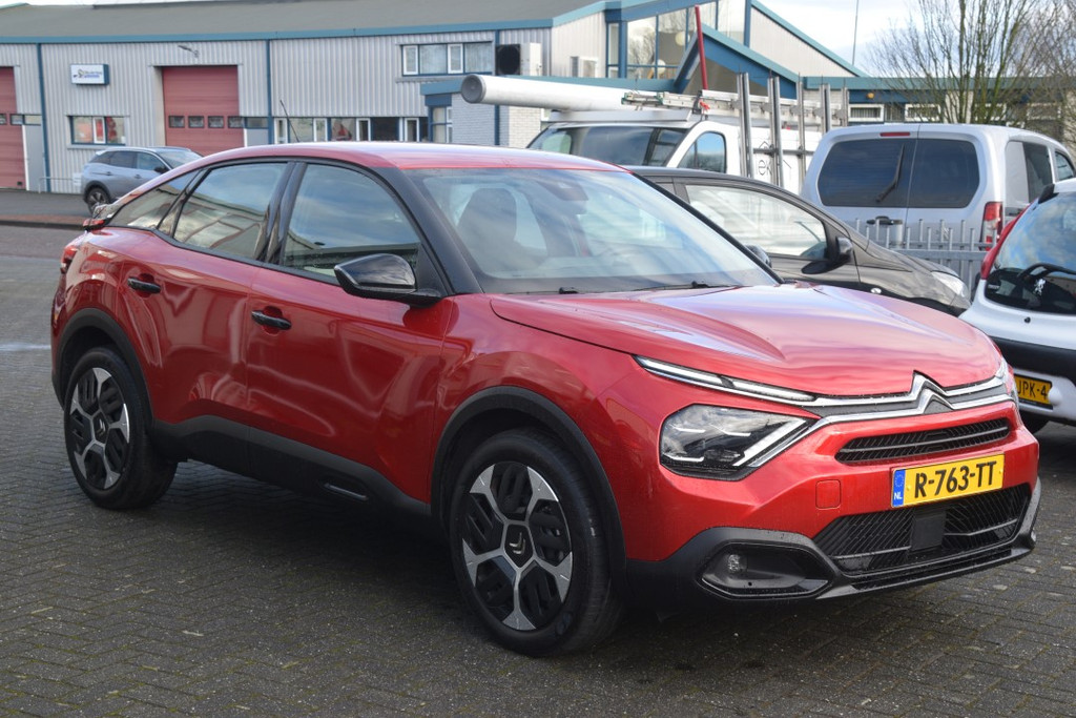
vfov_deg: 25.8
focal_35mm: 52
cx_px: 538
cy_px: 359
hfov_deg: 37.8
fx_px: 1569
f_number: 7.1
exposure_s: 1/200
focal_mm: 35
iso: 400
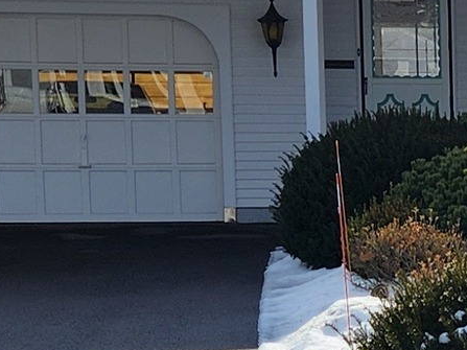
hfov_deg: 11.8
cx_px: 774
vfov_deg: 9.3
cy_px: 382
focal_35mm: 158
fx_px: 2131
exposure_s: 1/3768
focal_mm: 5.4
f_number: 1.8
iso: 20
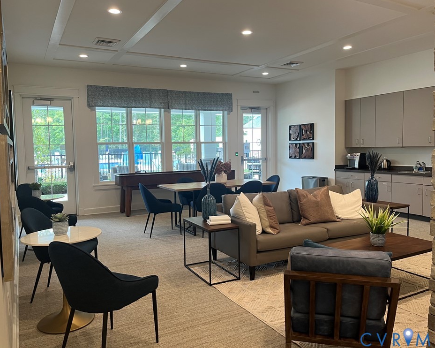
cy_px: 172
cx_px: 216
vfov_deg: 51.5
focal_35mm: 28
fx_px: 360
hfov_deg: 62.2
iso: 100
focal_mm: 5.1
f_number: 1.6
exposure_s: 1/60
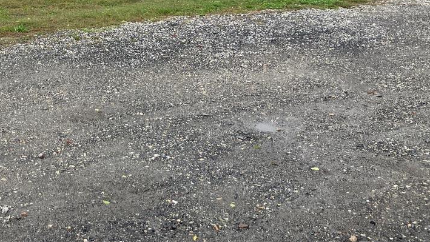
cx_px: 28
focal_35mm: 62
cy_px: -75
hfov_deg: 31.9
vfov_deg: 18.1
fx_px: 707
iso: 32
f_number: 1.8
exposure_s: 1/534
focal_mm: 3.99
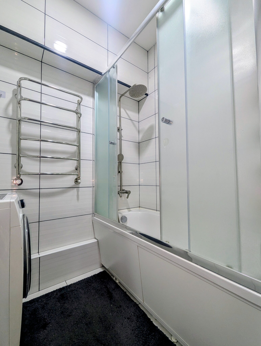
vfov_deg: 106.1
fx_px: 130
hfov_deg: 90.1
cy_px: 173
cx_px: 130
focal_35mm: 13
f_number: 2.2
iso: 143
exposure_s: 1/76
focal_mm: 1.95
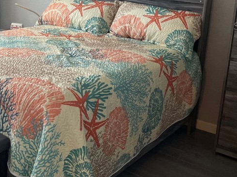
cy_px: 26
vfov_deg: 25.9
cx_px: 29
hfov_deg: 33.3
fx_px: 377
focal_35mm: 55
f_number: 1.6
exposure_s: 1/60
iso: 320
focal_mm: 4.2
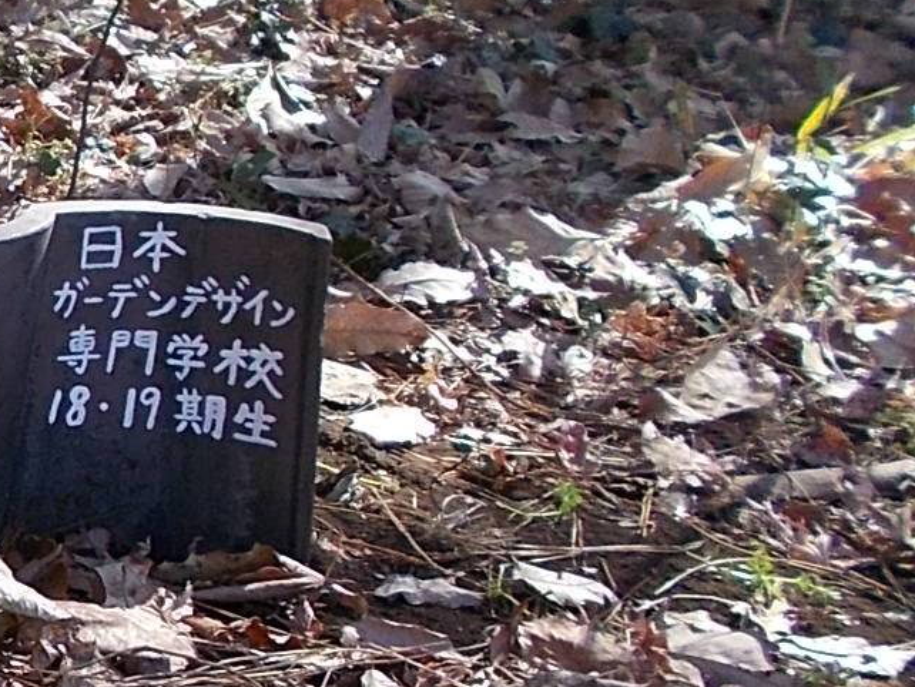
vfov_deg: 16.1
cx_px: -703
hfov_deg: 17.5
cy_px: 316
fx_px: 2433
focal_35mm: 92
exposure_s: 1/200
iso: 80
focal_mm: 4.6
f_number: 3.2
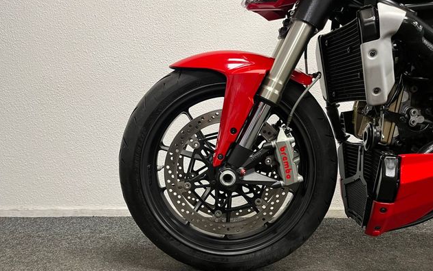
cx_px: 219
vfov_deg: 44.4
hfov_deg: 66.5
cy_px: 161
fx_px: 330
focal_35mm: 28
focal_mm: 5.1
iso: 160
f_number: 1.6
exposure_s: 1/50
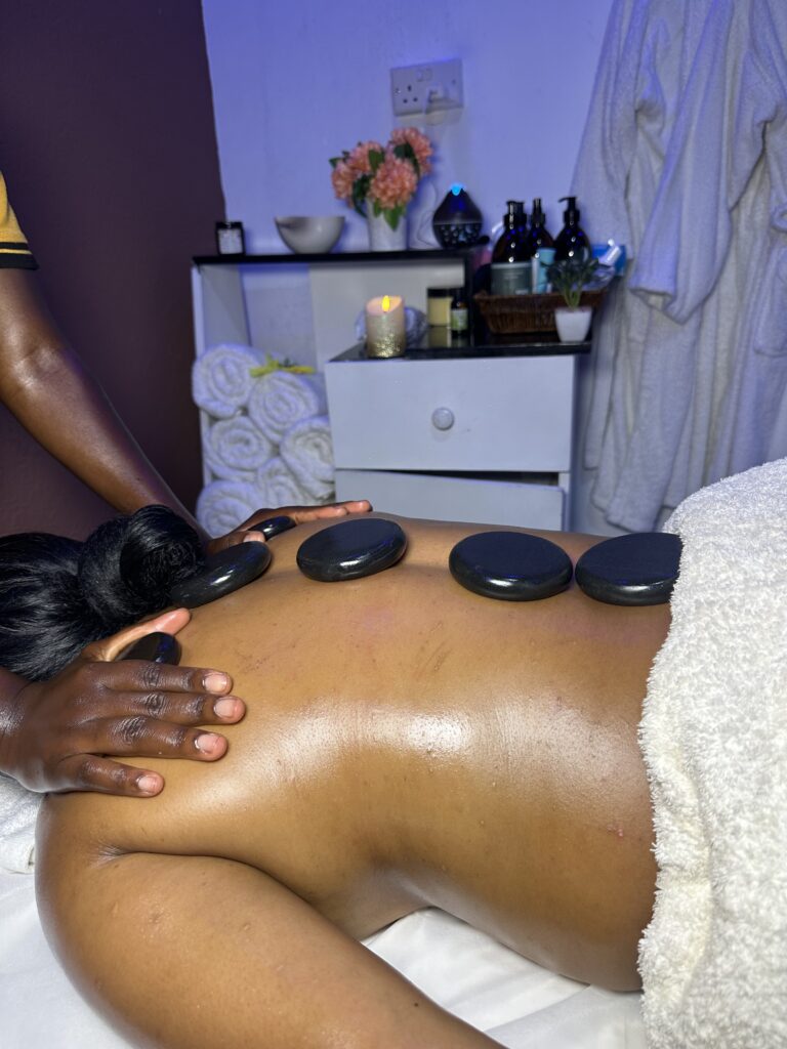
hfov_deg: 56.8
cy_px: 524
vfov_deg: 71.6
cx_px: 394
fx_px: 728
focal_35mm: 24
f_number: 1.78
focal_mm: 6.86
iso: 125
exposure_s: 1/100
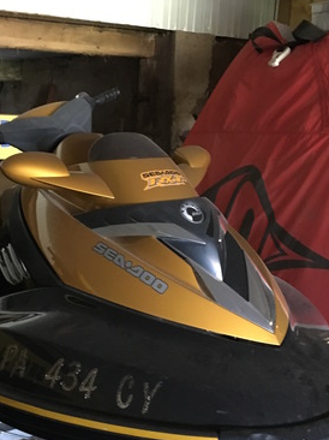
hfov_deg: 31.4
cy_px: 280
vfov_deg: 40.9
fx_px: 584
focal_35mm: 46
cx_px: 124
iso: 250
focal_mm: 4.15
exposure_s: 1/15
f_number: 2.2
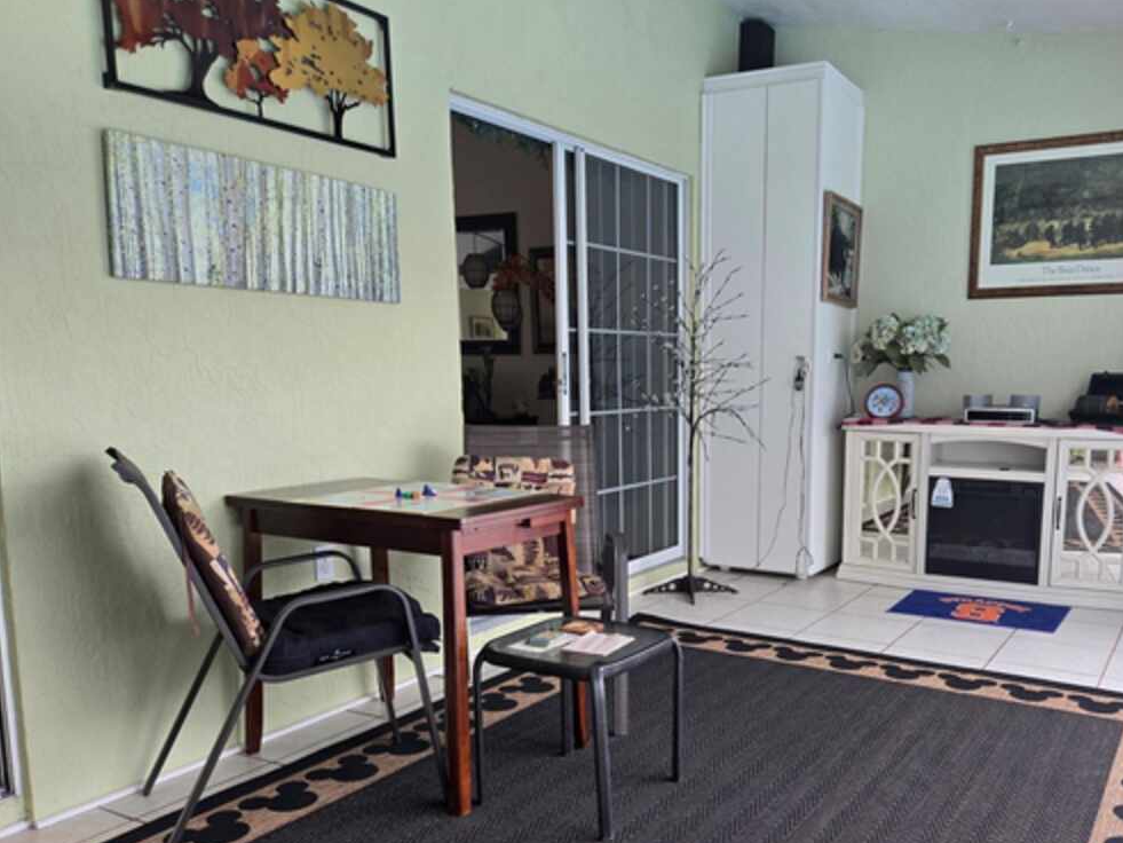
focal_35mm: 30
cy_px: 510
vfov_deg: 46.5
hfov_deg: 59.1
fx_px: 973
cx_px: 713
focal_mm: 5.4
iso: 100
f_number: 1.8
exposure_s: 1/120
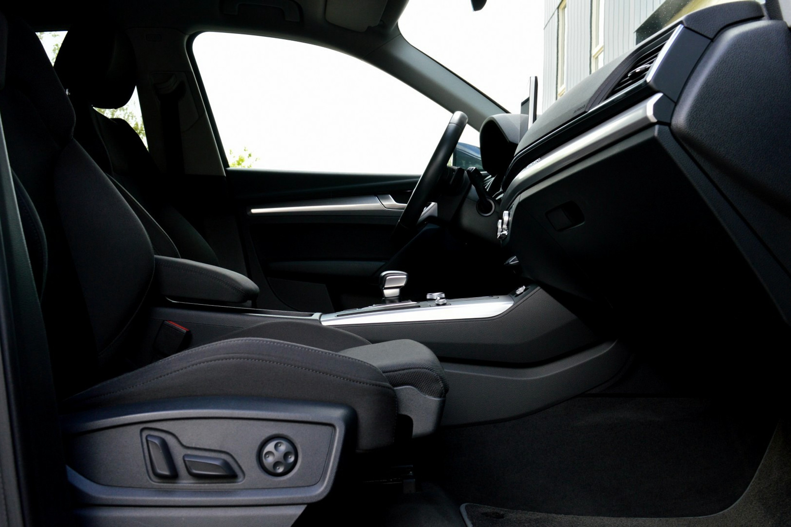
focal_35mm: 34
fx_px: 758
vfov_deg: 38.4
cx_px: 396
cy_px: 264
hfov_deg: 55.1
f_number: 9
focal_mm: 23
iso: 400
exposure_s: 1/100
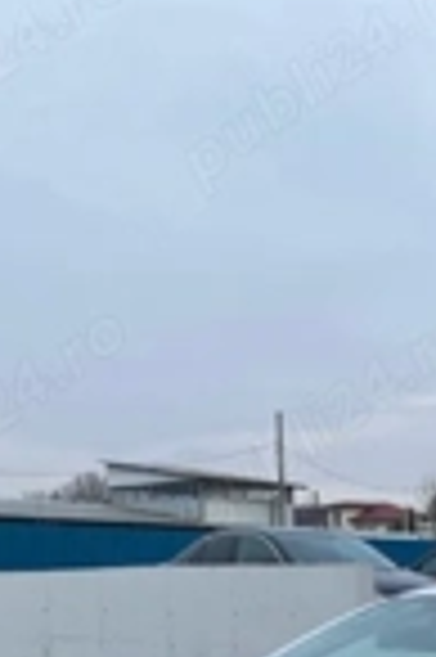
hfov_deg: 18.0
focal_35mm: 74
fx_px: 1347
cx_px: 418
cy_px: 828
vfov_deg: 24.3
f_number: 1.8
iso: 32
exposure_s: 1/884
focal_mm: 4.25
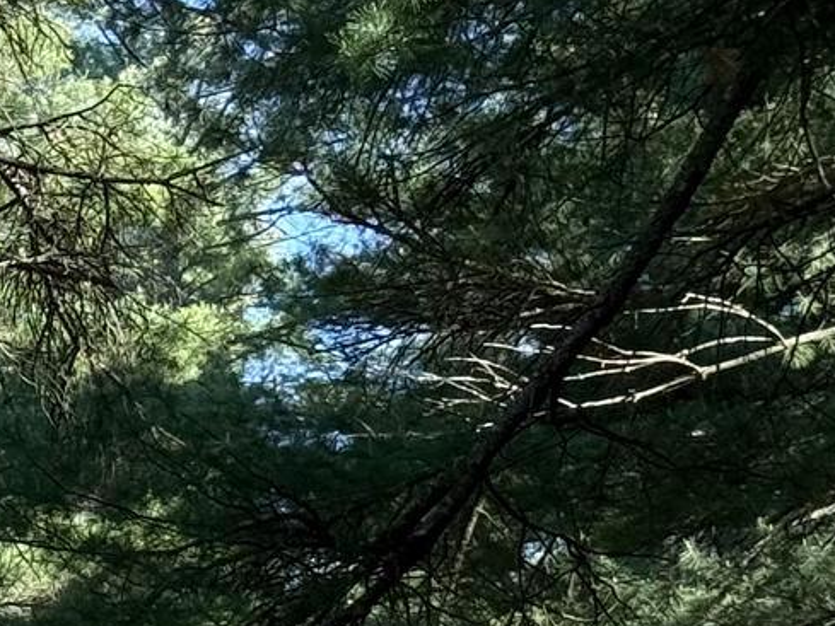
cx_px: -458
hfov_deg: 9.5
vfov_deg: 7.3
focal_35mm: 201
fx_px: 4850
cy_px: 703
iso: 64
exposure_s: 1/625
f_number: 1.78
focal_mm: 6.76
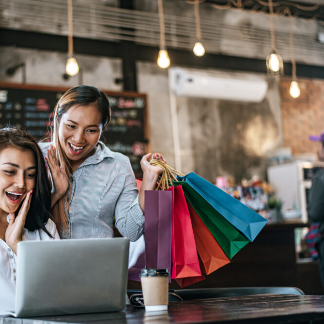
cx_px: 114
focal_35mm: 65
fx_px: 688
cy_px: 163
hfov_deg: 26.4
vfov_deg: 26.5
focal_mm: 50
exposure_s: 1/160
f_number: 1.8
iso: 400
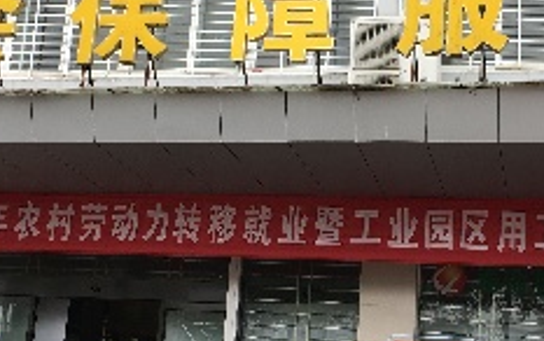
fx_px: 979
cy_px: 132
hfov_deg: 31.0
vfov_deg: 19.7
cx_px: 325
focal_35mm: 66
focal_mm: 4.15
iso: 25
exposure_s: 1/300
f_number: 2.2
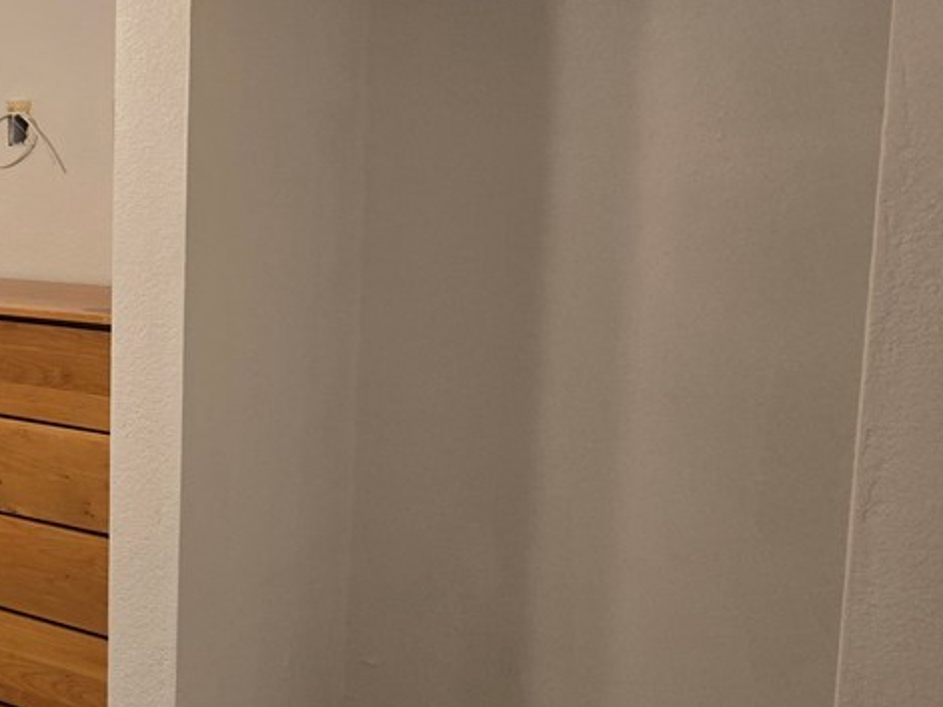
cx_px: -62
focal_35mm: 50
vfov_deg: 29.0
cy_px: 294
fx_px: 1362
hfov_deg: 33.8
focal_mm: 5.4
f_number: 1.8
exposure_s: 1/120
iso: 320
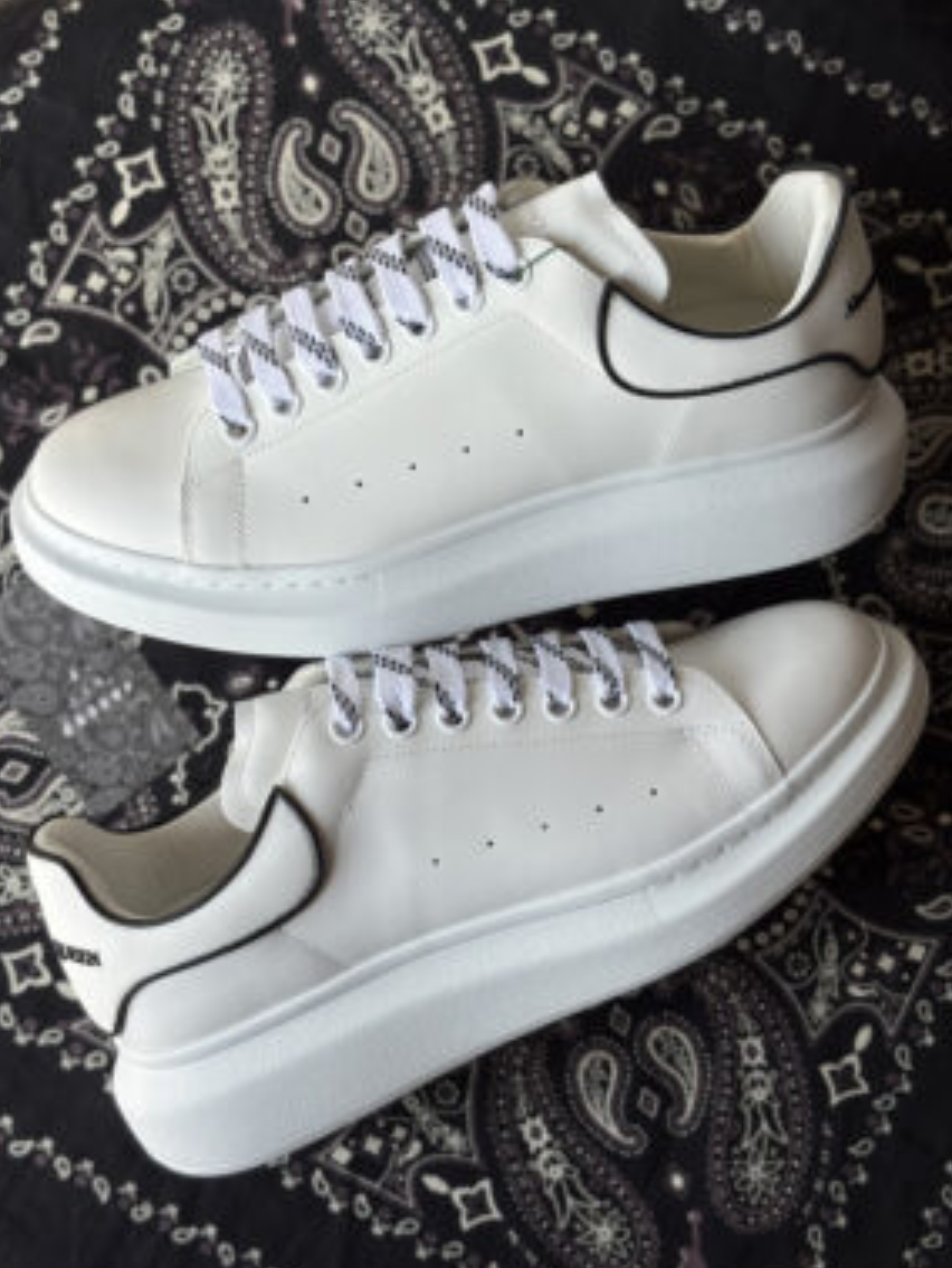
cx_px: 463
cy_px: 617
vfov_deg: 34.9
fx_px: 2015
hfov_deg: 26.6
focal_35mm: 55
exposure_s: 1/365
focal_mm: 5.96
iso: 32
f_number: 1.6
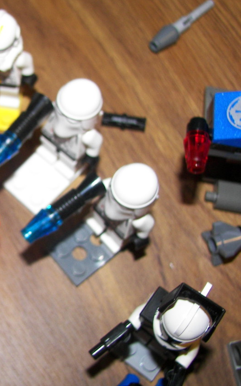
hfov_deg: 21.3
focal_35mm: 58
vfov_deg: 35.1
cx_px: -16
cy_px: 198
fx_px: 610
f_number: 2.8
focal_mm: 6
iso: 100
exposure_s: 1/30
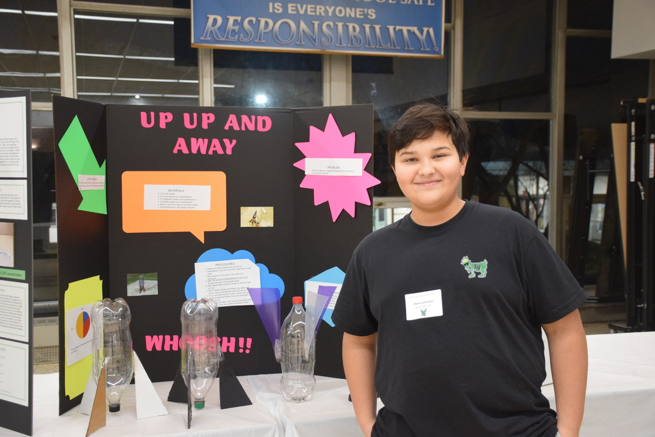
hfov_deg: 43.6
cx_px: 328
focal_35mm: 45
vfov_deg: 29.9
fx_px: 819
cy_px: 218
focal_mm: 30
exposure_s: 1/60
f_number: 4
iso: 2000
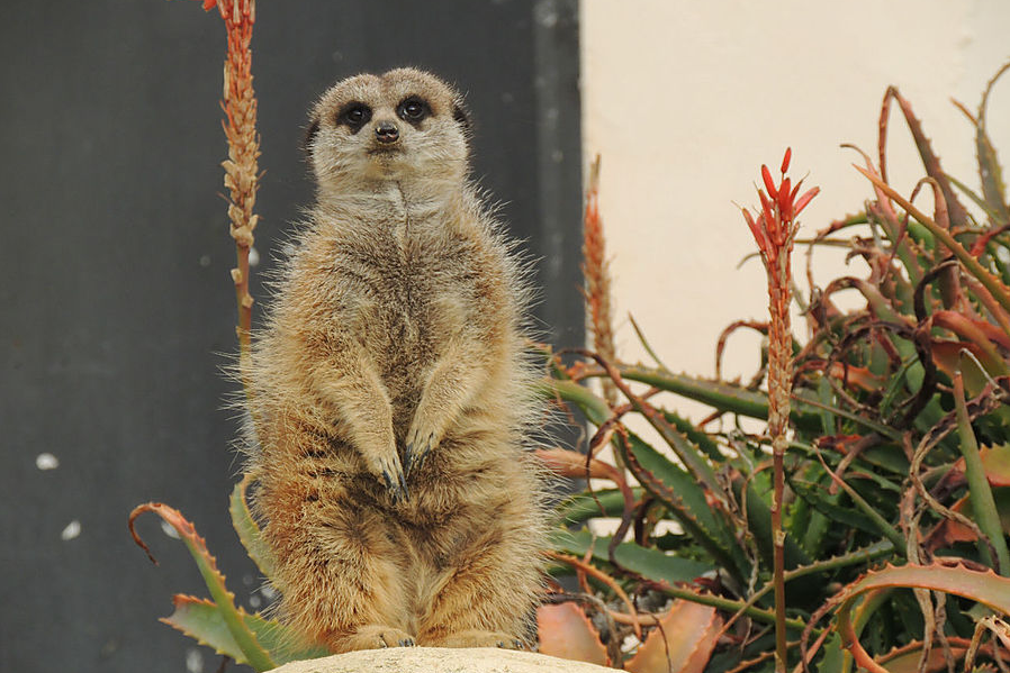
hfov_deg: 4.9
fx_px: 11700
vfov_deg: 3.3
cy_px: 363
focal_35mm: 417
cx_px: 505
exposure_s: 1/250
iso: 140
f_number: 4.8
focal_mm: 71.3
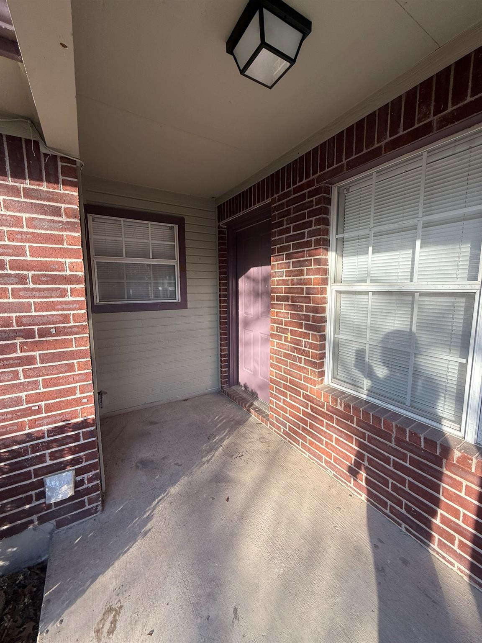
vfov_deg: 102.1
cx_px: 241
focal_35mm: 14
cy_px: 322
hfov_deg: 85.7
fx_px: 260
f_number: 2.2
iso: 50
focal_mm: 2.22
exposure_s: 1/248
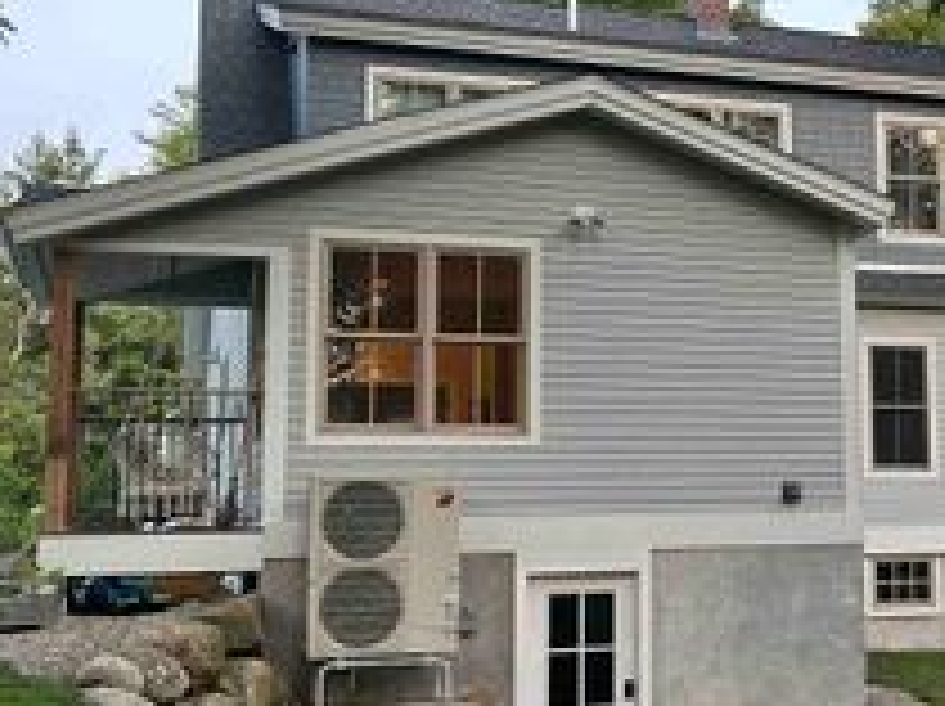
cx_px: 873
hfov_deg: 29.7
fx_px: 1691
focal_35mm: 62
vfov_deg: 23.6
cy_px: 326
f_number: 1.5
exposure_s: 1/119
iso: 125
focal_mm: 5.7
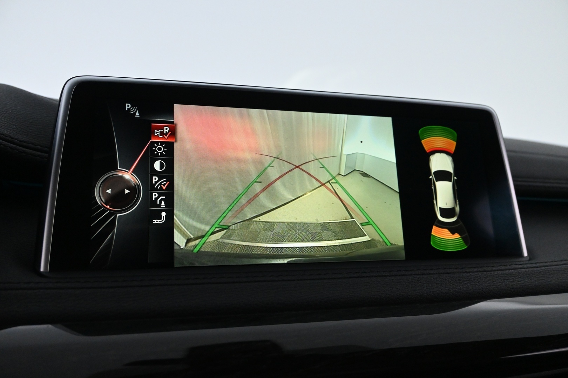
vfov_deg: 42.6
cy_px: 189
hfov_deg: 60.7
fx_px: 485
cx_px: 284
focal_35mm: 31
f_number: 5
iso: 3200
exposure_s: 1/100
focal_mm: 20.5
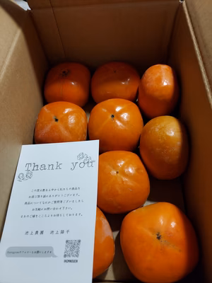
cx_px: 106
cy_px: 142
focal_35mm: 25
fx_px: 204
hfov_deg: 54.9
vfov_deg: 69.4
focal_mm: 4.6
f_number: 2
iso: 400
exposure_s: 1/50
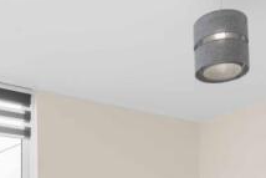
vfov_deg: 23.5
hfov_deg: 40.3
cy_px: 247
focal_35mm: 49
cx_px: 144
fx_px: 362
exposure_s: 1/40
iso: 320
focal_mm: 16
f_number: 8
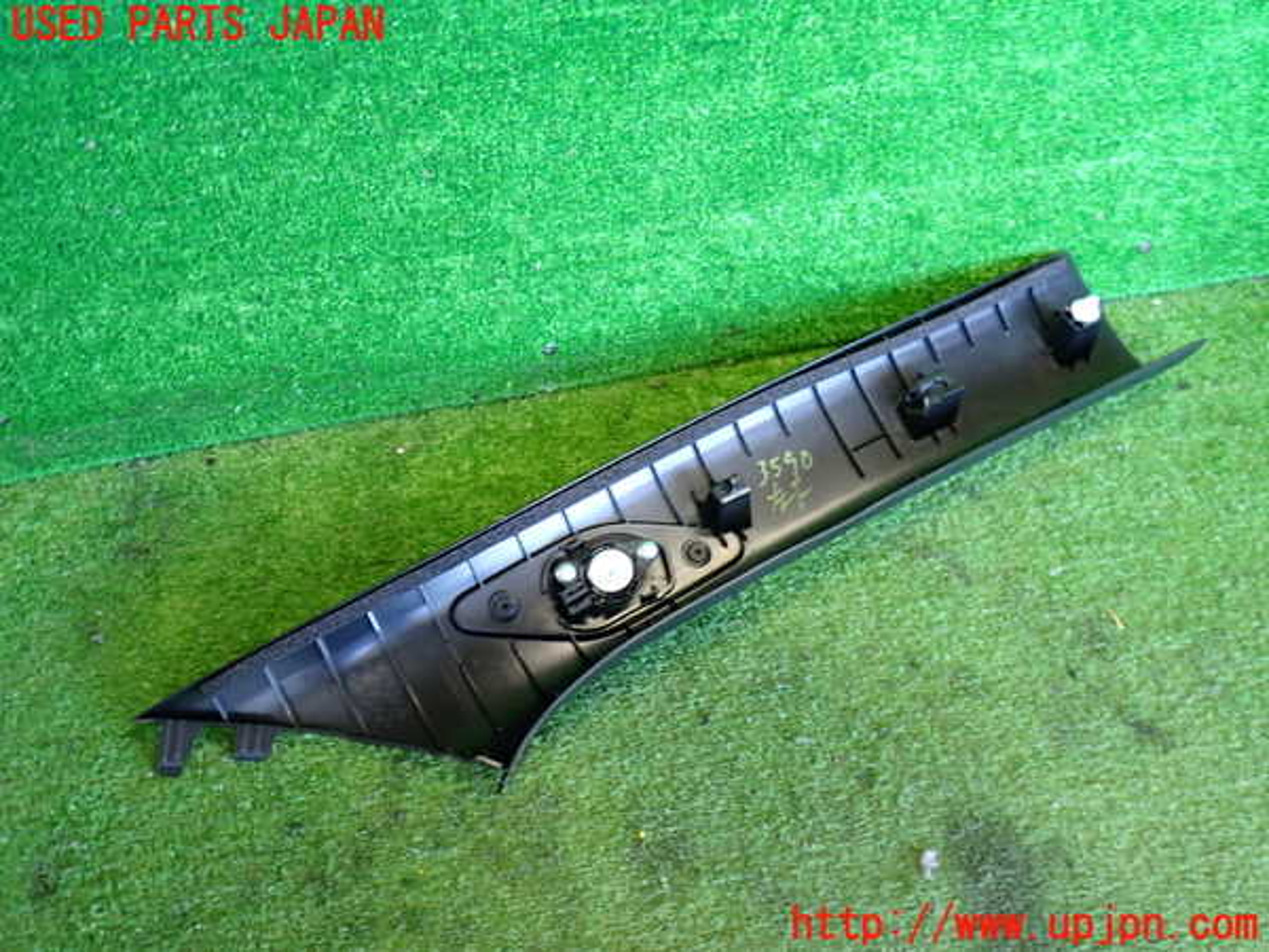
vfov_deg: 46.8
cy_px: 476
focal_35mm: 30
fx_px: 1100
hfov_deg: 60.0
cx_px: 634
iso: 250
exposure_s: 1/30
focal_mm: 5.4
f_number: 2.3
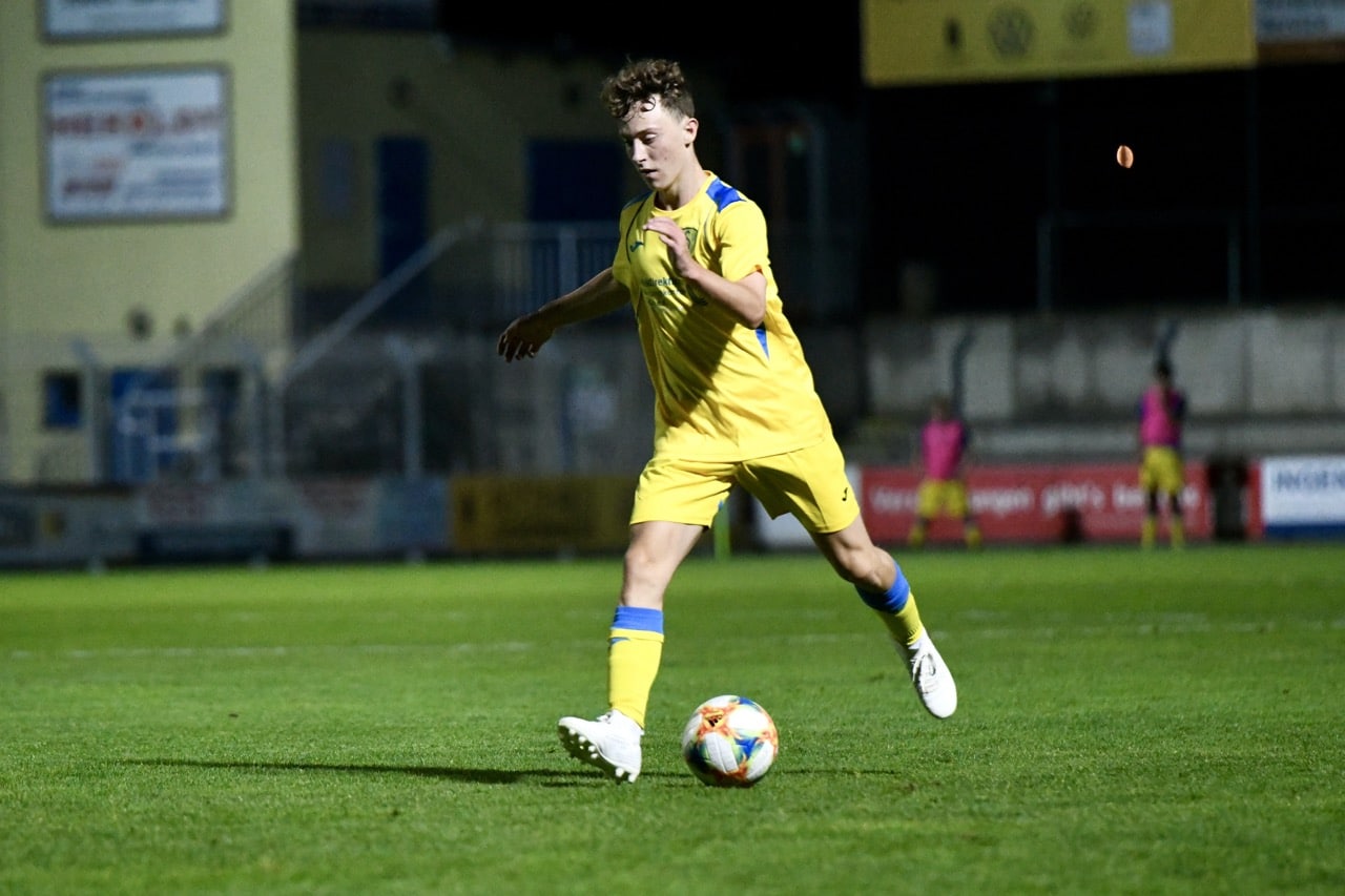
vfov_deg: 6.9
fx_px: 7471
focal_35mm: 200
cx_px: 672
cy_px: 448
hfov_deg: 10.3
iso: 8000
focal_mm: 200
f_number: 2.8
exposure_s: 1/1600
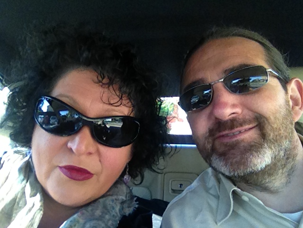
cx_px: 152
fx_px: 306
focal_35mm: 35
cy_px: 114
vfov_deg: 40.7
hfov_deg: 52.6
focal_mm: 1.85
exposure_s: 1/192
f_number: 2.4
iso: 125
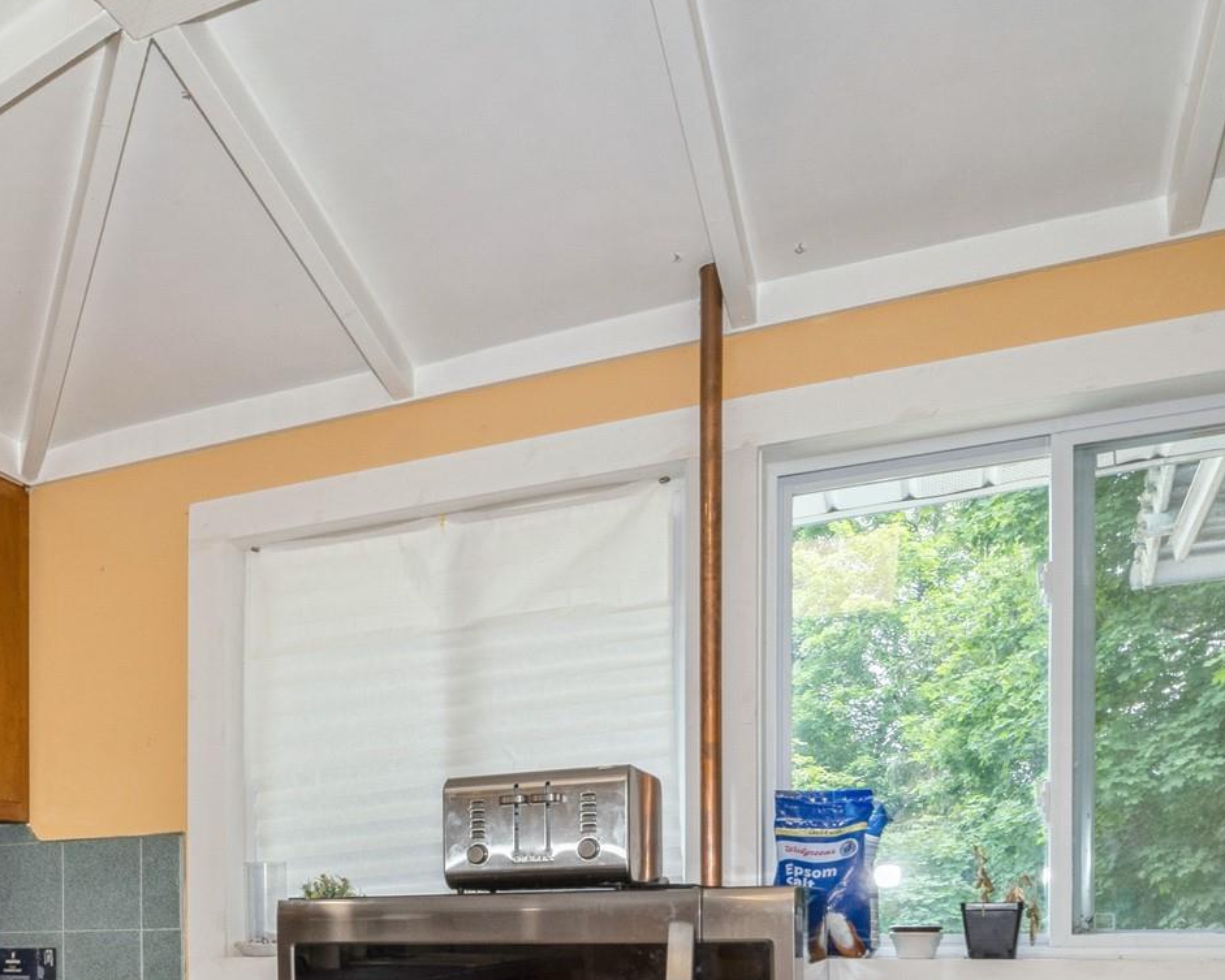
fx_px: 1233
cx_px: 200
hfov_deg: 49.0
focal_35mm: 34
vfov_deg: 39.4
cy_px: 929
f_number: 8
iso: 200
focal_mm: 8
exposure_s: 1/20
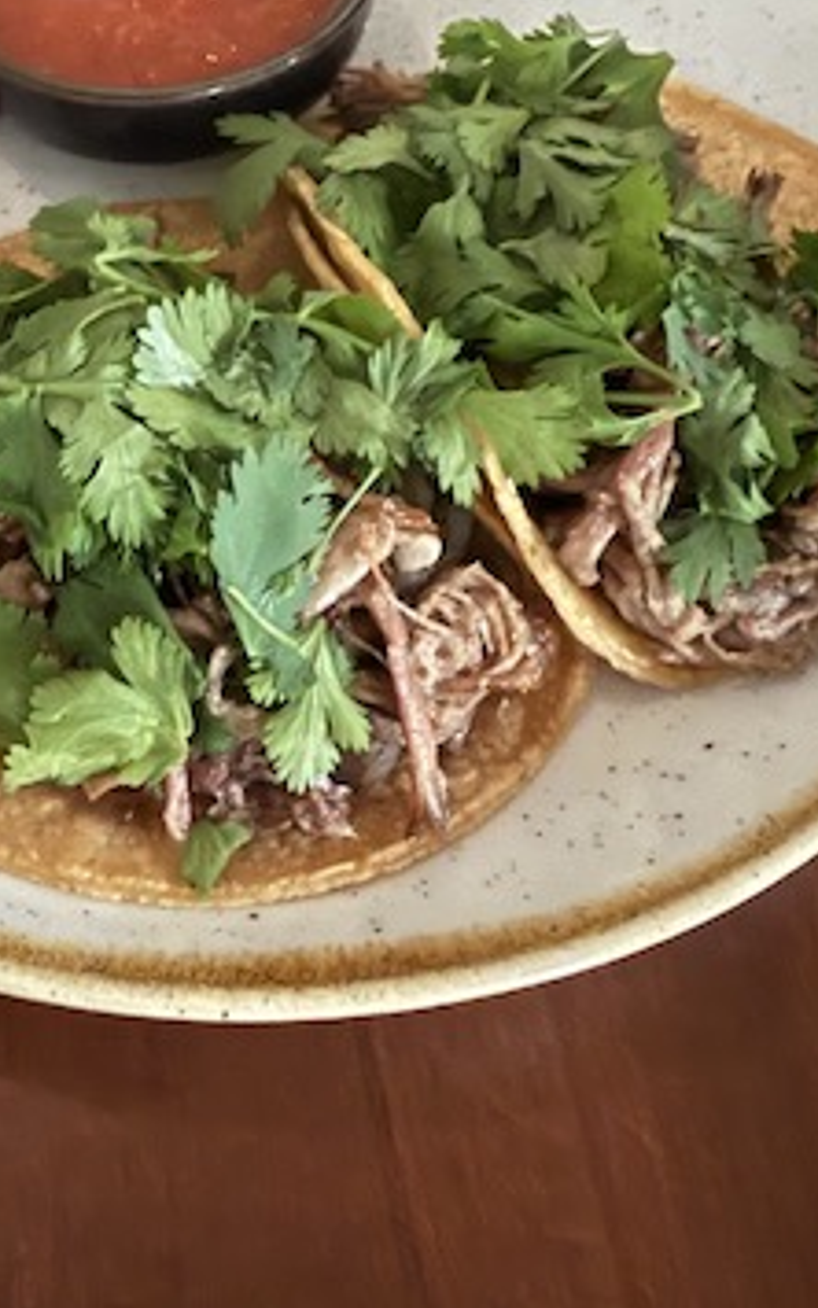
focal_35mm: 43
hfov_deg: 29.6
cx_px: 254
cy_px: 501
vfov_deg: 45.9
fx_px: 1533
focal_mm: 2.22
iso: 640
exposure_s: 1/14
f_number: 2.2
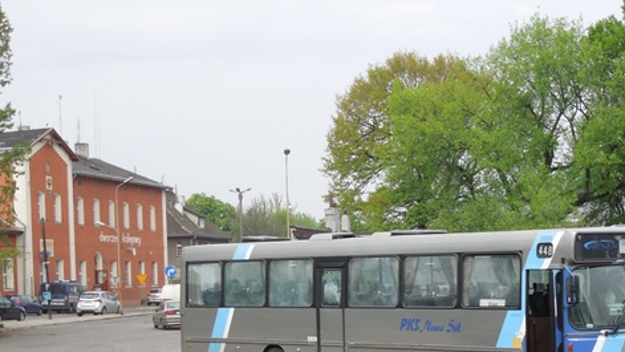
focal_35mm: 100
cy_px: 380
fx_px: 1657
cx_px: 403
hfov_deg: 21.3
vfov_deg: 11.9
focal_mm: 9.8
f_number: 4.2
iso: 100
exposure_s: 1/400
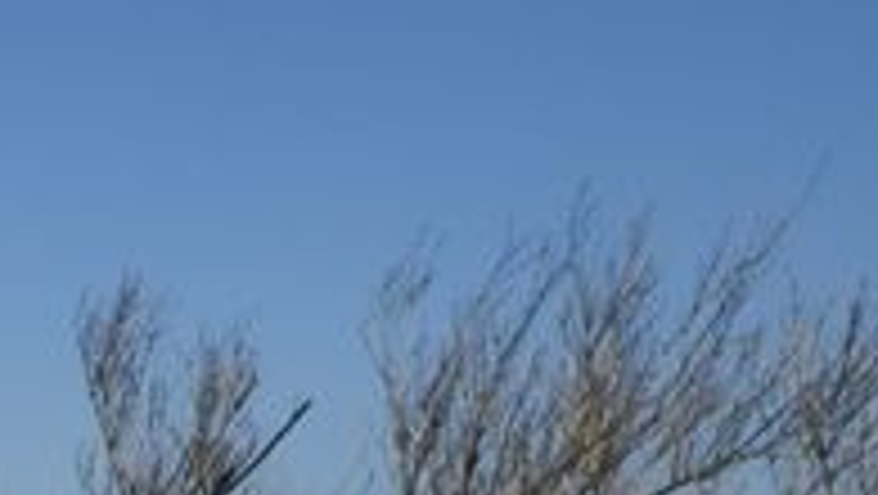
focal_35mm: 165
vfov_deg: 6.9
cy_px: 1310
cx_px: -603
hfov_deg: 12.2
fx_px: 3844
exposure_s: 1/250
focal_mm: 6.6
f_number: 9.9
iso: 80
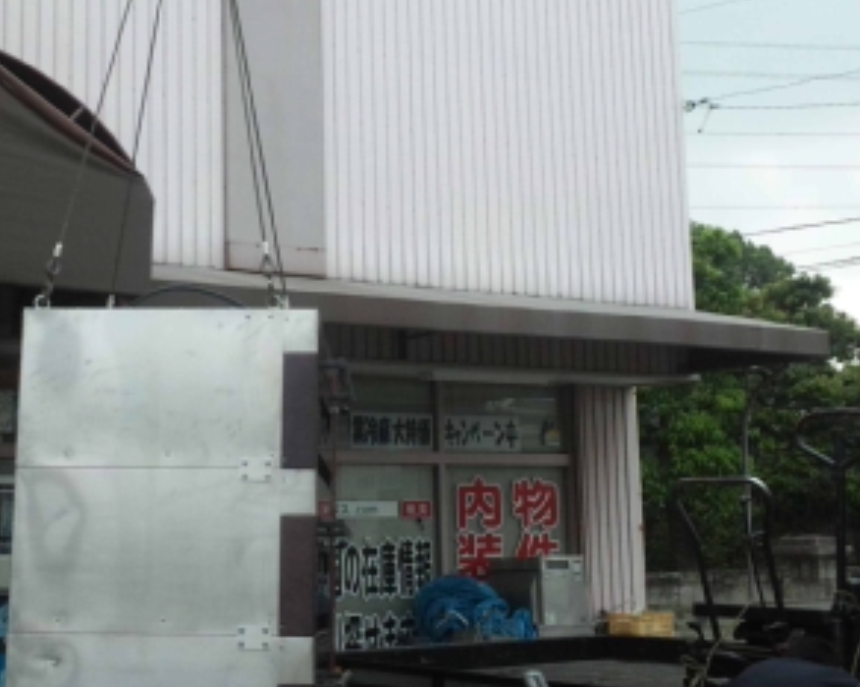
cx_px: 318
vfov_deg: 25.2
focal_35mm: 60
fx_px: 1526
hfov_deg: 31.3
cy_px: 224
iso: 100
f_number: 2.8
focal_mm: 5.07
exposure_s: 1/464
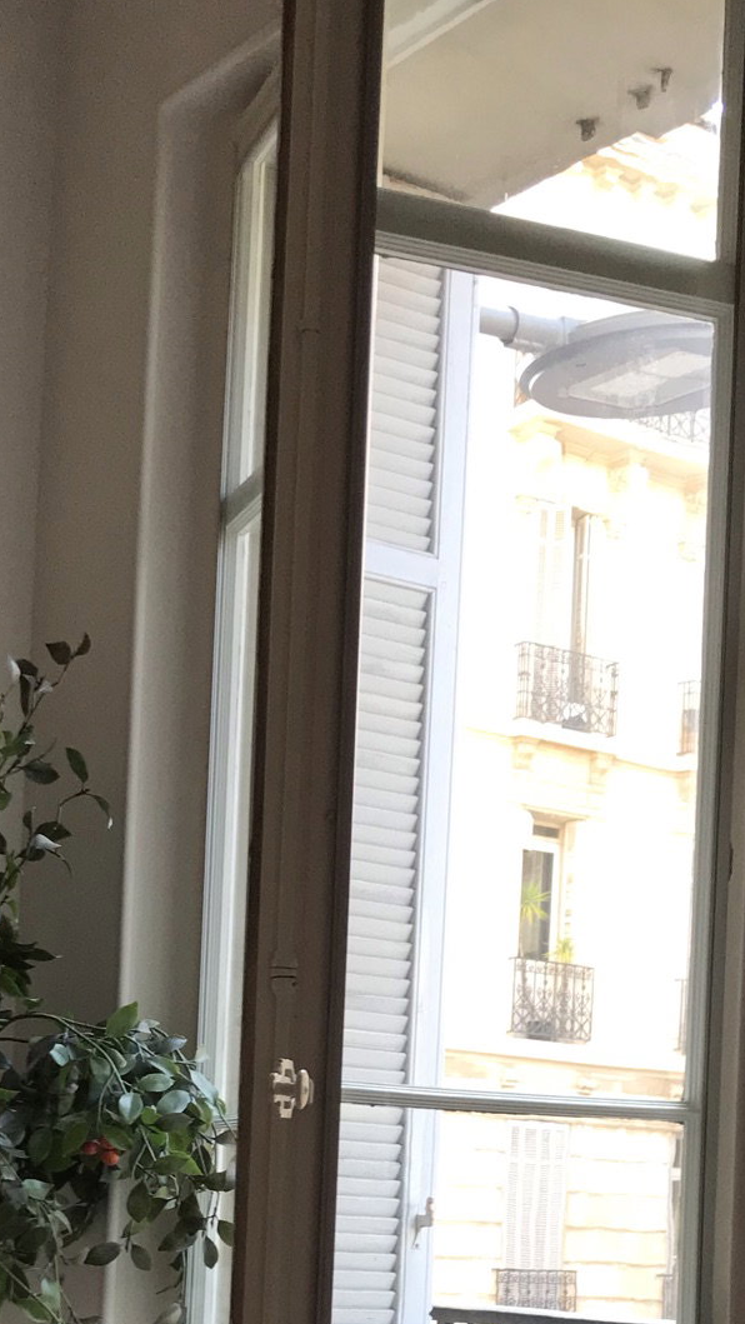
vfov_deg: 33.6
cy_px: 1193
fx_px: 2071
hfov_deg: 20.4
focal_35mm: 59
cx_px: 346
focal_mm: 3.99
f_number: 1.8
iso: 40
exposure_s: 1/100
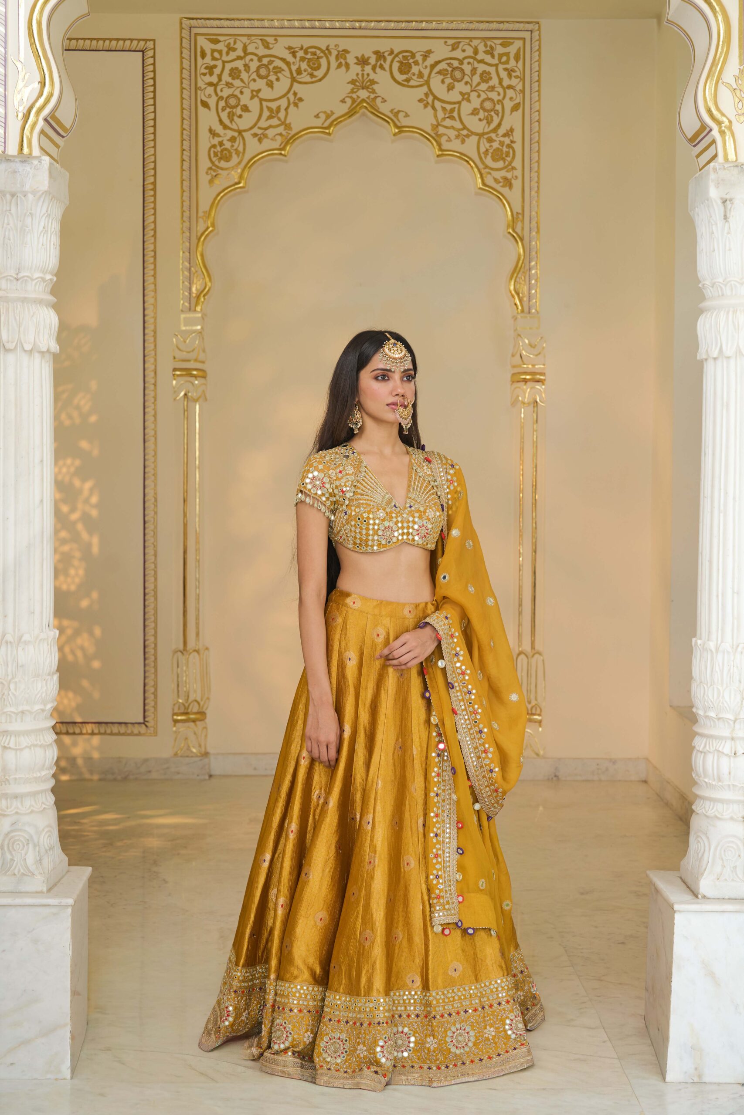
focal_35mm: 56
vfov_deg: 35.6
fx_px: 1736
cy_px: 558
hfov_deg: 24.2
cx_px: 372
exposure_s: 1/100
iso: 200
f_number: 5.6
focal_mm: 56
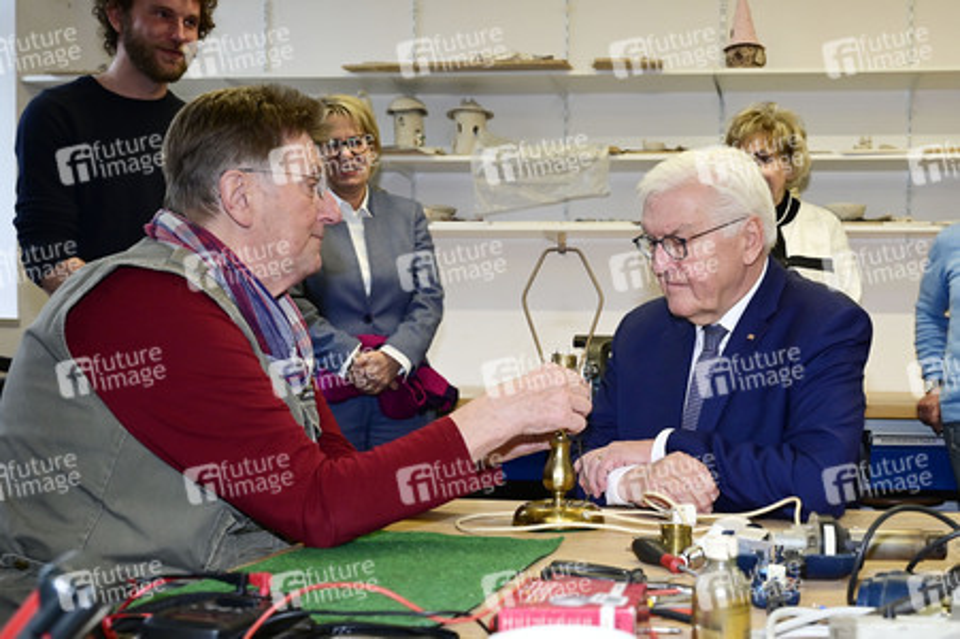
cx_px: 480
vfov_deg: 42.9
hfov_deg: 61.1
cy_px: 320
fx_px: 813
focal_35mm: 30
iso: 1600
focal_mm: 30.5
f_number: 5
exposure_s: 1/200
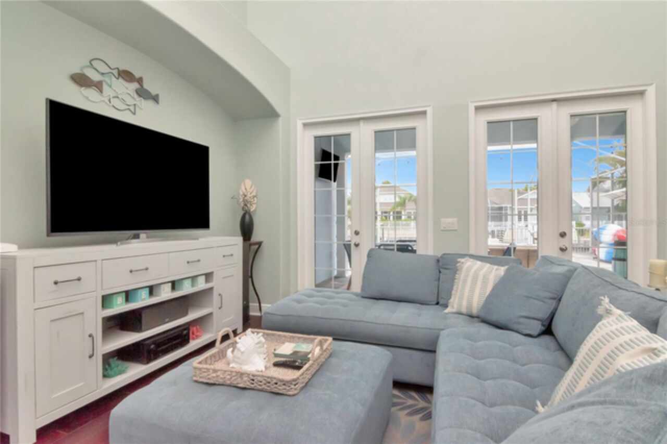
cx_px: 334
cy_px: 222
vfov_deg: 67.3
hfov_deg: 90.0
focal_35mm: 18
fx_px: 333
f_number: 16
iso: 2000
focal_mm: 12
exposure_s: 1/200
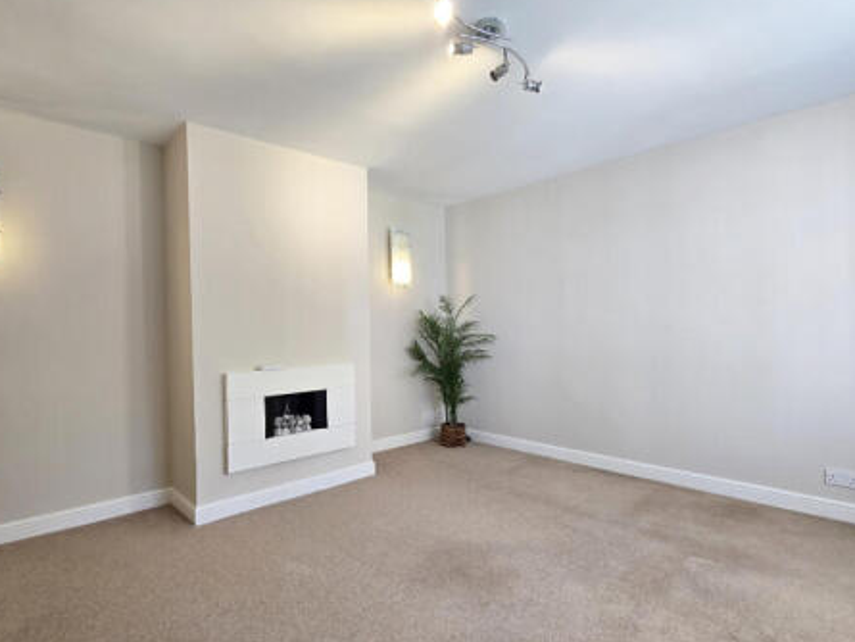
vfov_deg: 74.7
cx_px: 348
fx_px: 420
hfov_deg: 90.0
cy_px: 330
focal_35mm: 17
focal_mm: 2.2
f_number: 2.2
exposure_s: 1/50
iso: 64
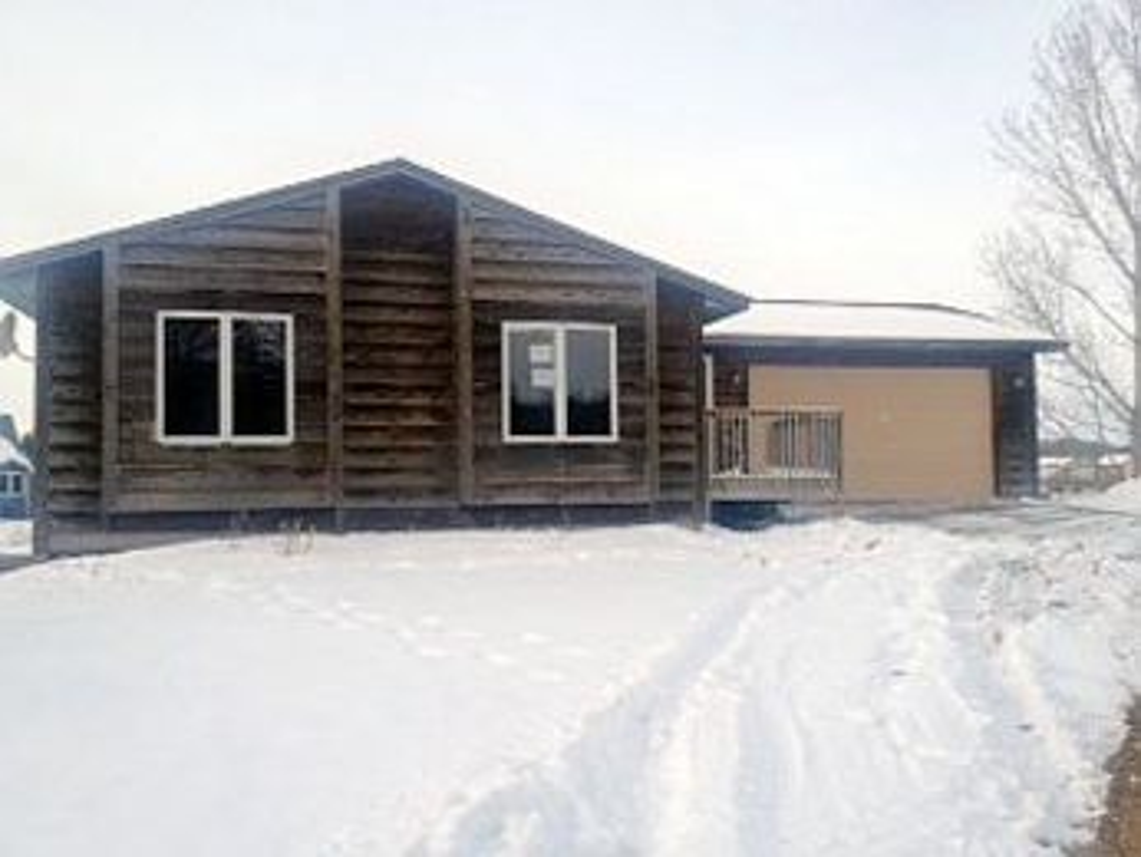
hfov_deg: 52.6
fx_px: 1154
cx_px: 570
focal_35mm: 35
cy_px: 428
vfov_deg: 40.7
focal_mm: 4.28
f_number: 2.4
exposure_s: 1/1493
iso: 50
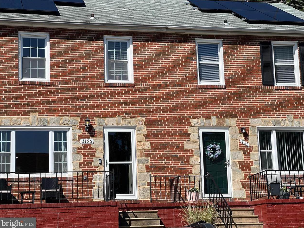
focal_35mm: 78
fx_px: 685
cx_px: 152
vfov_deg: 18.9
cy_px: 114
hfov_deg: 25.0
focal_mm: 9
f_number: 2.8
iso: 32
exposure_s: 1/861
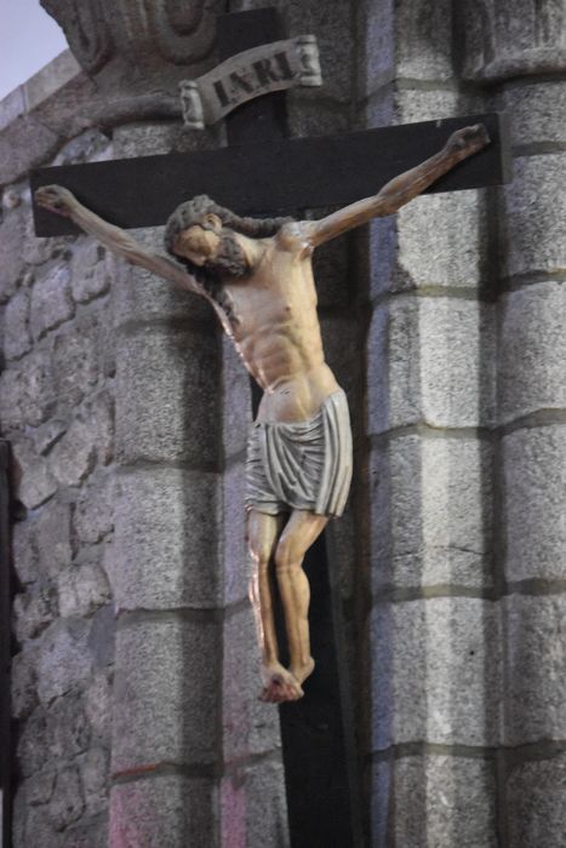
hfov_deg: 7.0
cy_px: 424
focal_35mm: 195
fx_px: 4596
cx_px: 283
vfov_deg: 10.5
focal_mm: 130
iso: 12800
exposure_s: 1/40
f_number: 5
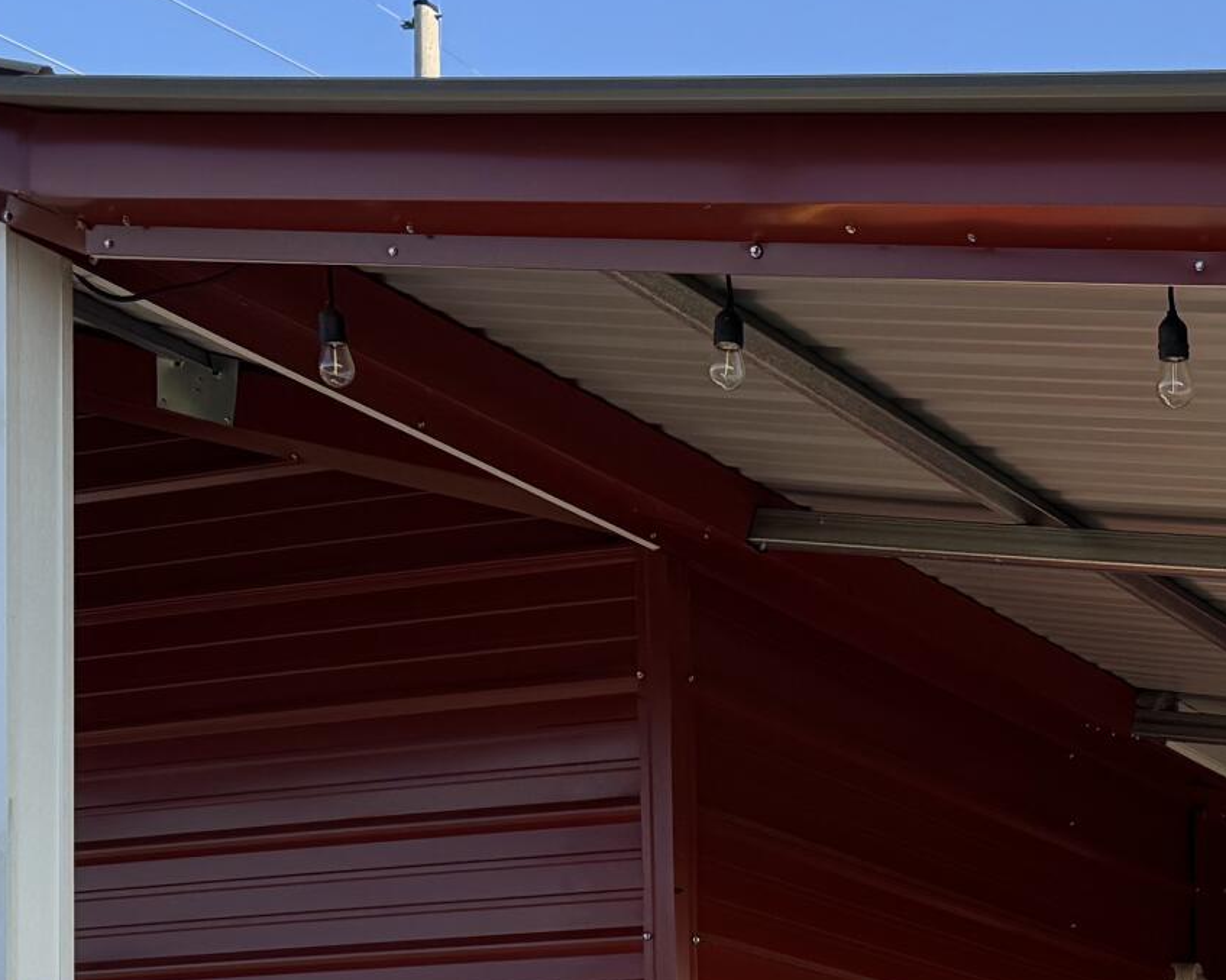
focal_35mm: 83
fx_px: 3011
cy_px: 1355
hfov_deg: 21.5
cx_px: 1434
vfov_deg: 17.1
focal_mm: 6.76
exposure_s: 1/1524
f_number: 1.78
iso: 80
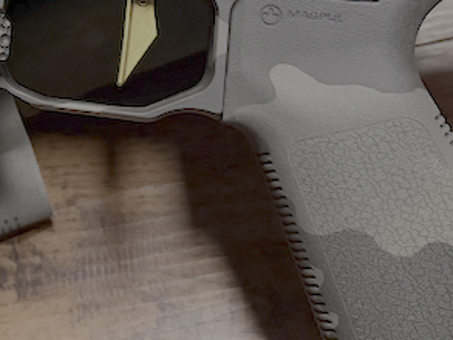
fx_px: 1074
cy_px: -83
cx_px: -131
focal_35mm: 82
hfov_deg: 21.6
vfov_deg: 17.1
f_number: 1.78
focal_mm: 6.76
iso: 1000
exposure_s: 1/40
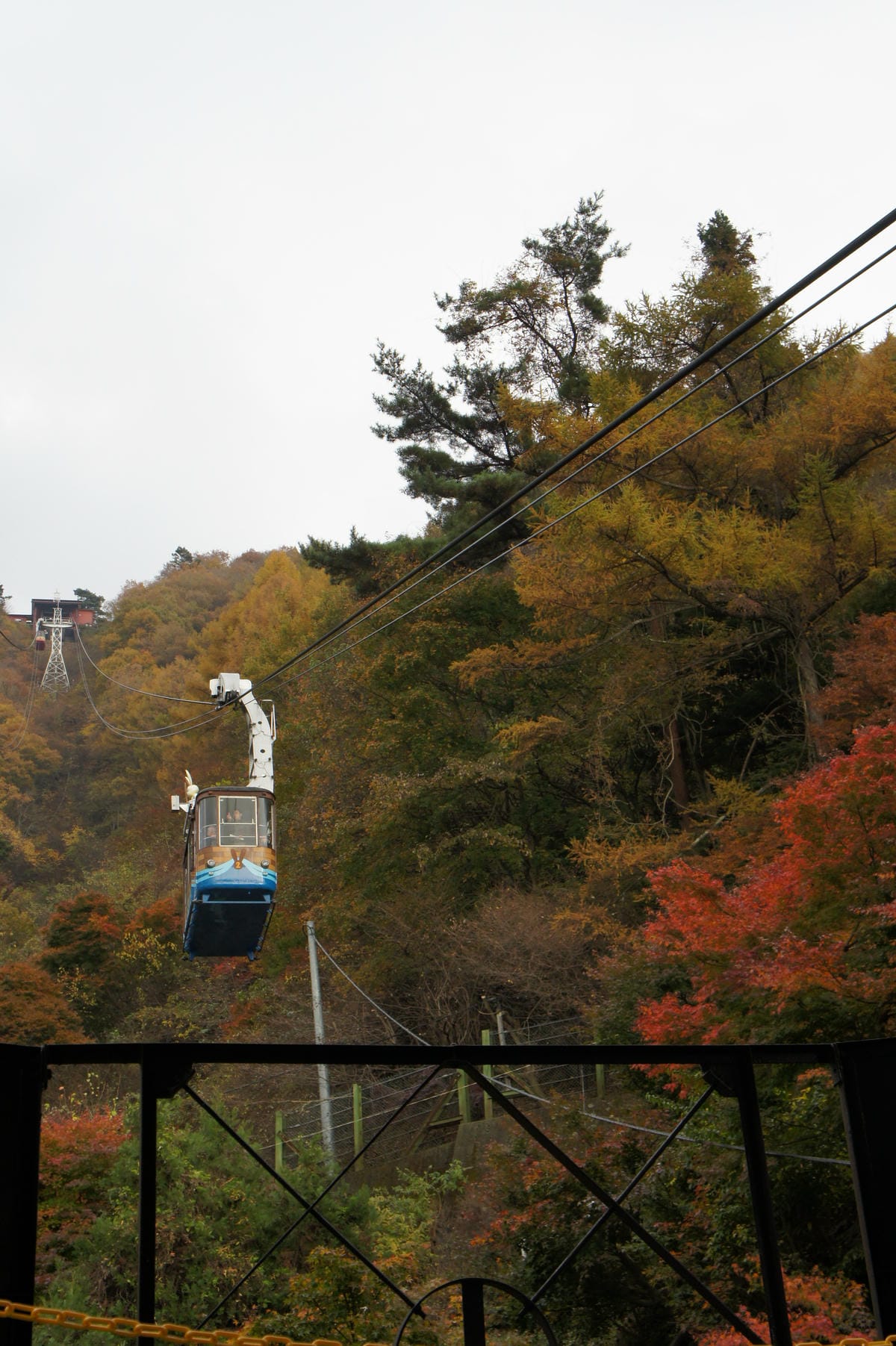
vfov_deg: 42.8
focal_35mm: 46
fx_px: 1719
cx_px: 448
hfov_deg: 29.2
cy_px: 673
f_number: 6.3
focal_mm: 31
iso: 200
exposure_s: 1/125
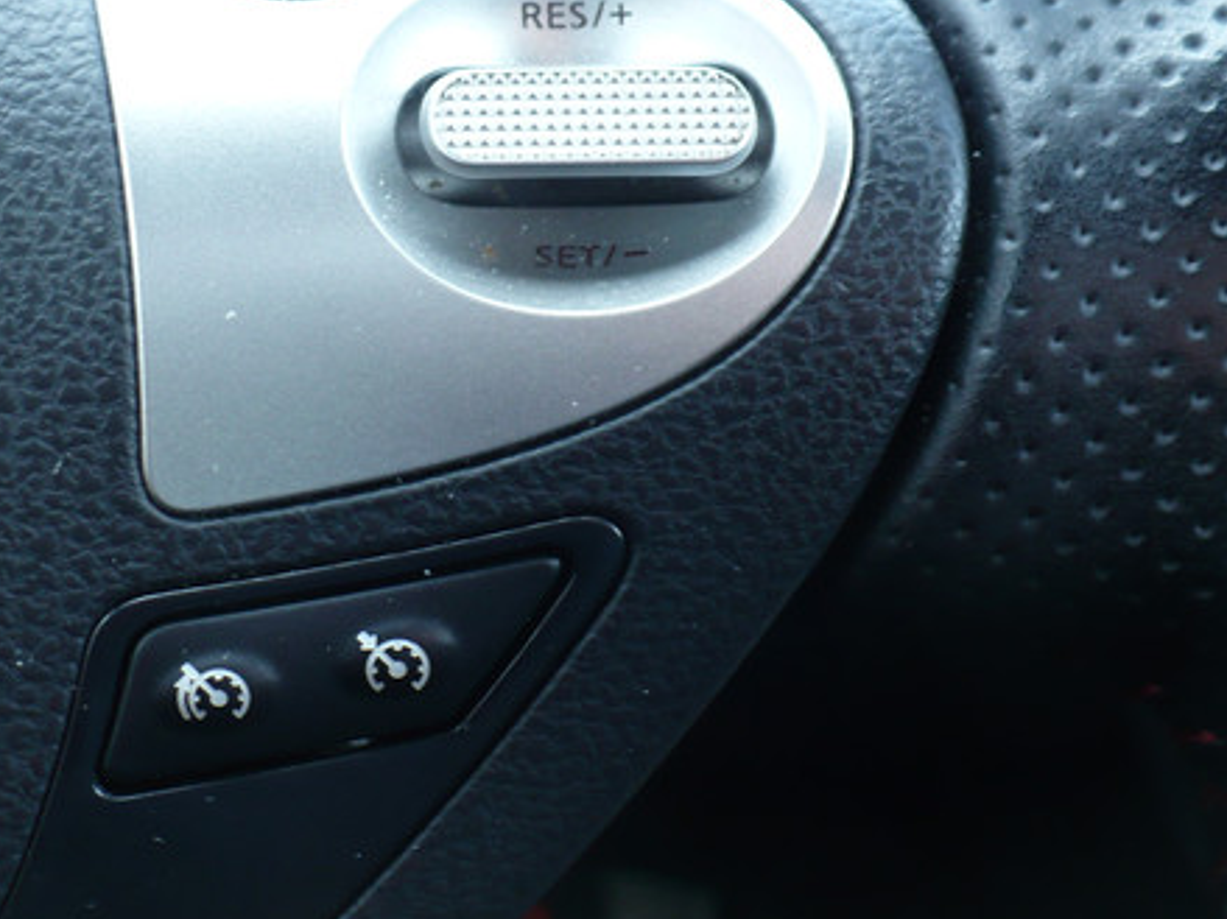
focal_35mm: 54
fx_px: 1914
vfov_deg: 26.9
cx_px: 447
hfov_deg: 35.3
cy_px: 324
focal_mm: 6.1
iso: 125
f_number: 2.8
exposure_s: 1/30
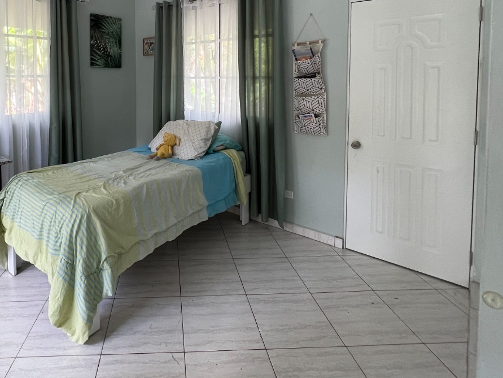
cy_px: 95
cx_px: 182
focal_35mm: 21
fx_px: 305
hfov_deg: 77.2
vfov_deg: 60.1
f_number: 1.8
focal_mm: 1.57
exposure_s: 1/99
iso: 125
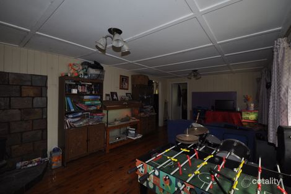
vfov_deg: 77.3
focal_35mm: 15
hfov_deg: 100.4
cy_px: 97
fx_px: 121
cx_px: 146
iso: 400
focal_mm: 10
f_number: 8
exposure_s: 1/60
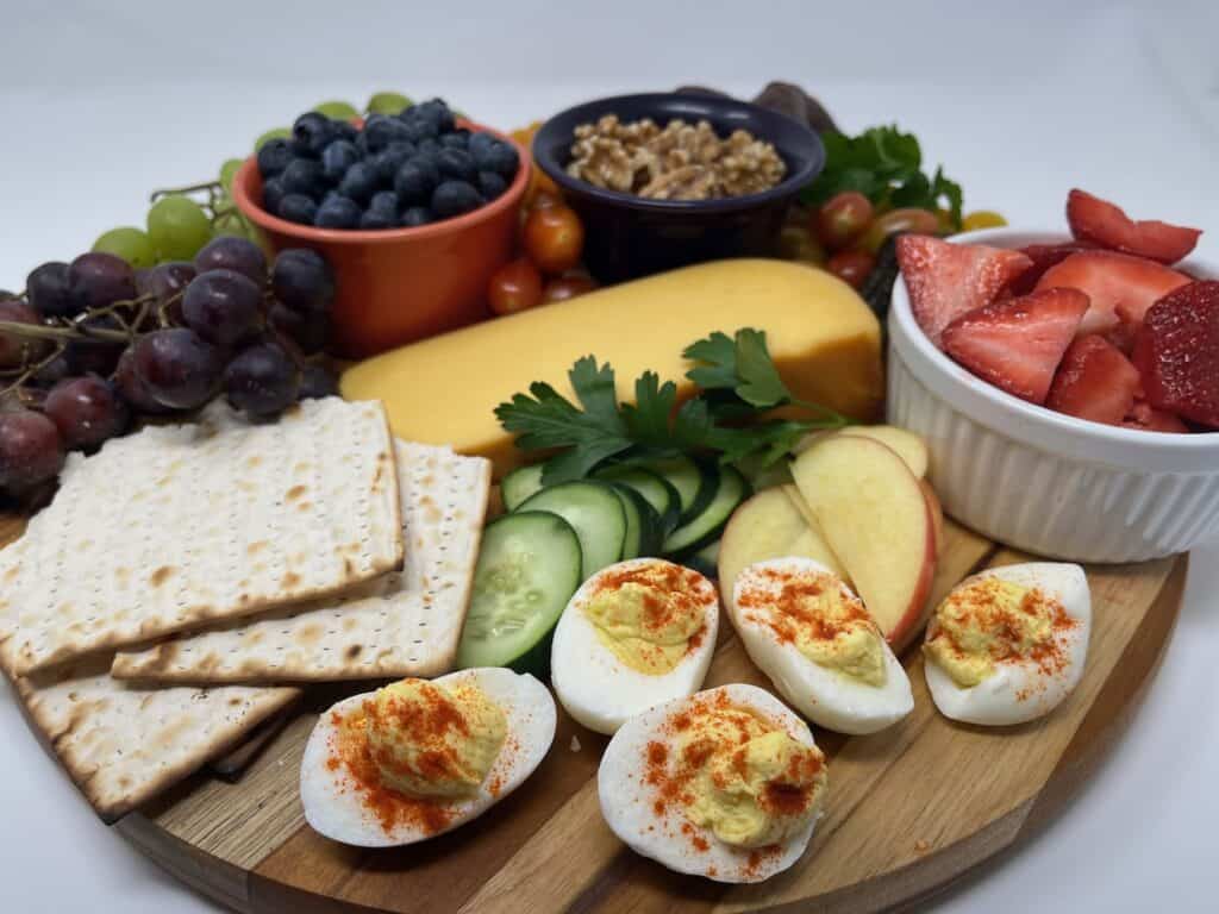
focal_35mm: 26
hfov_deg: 67.3
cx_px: 610
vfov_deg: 53.1
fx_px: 916
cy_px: 457
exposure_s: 1/251
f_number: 1.6
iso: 40
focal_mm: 5.1
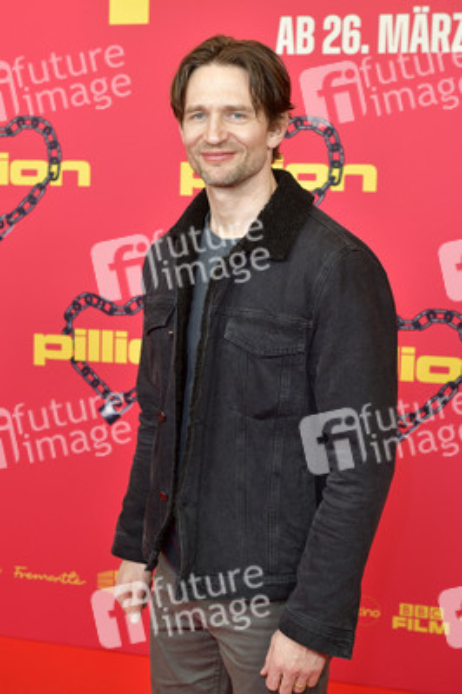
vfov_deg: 35.7
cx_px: 231
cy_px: 347
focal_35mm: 56
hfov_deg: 24.2
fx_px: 1080
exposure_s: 1/250
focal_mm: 56
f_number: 6.3
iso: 1000
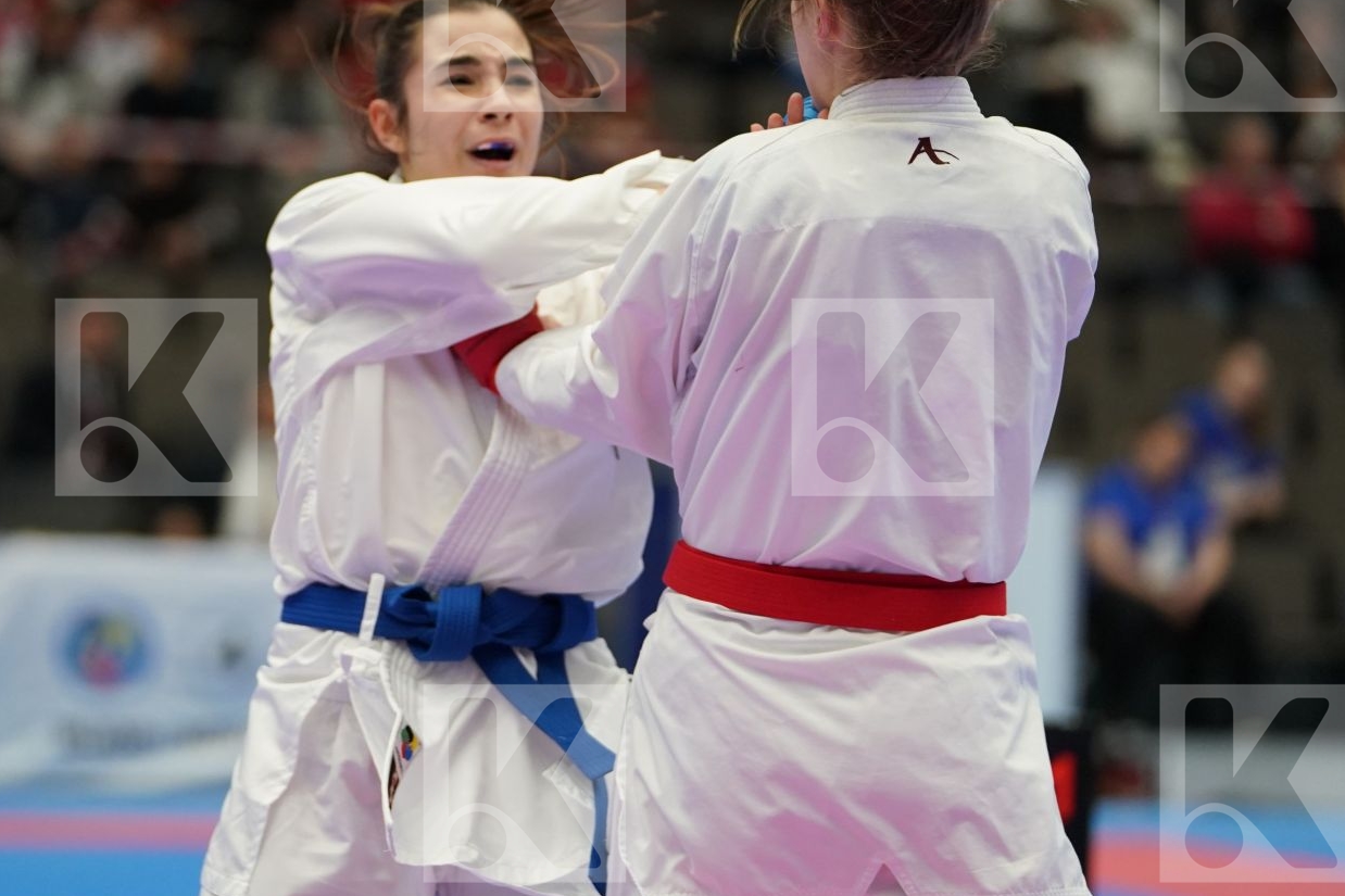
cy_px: 397
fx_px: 8367
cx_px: 525
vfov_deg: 6.1
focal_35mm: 224
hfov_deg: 9.2
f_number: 2.8
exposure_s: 1/1000
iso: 2500
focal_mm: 154
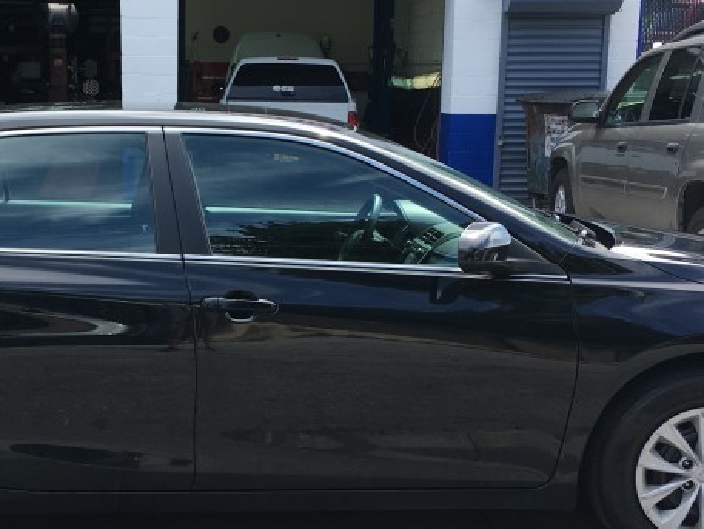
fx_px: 1322
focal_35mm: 65
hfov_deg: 29.5
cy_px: 312
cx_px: 213
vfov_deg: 22.6
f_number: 2.2
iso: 25
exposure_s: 1/418
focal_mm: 4.15
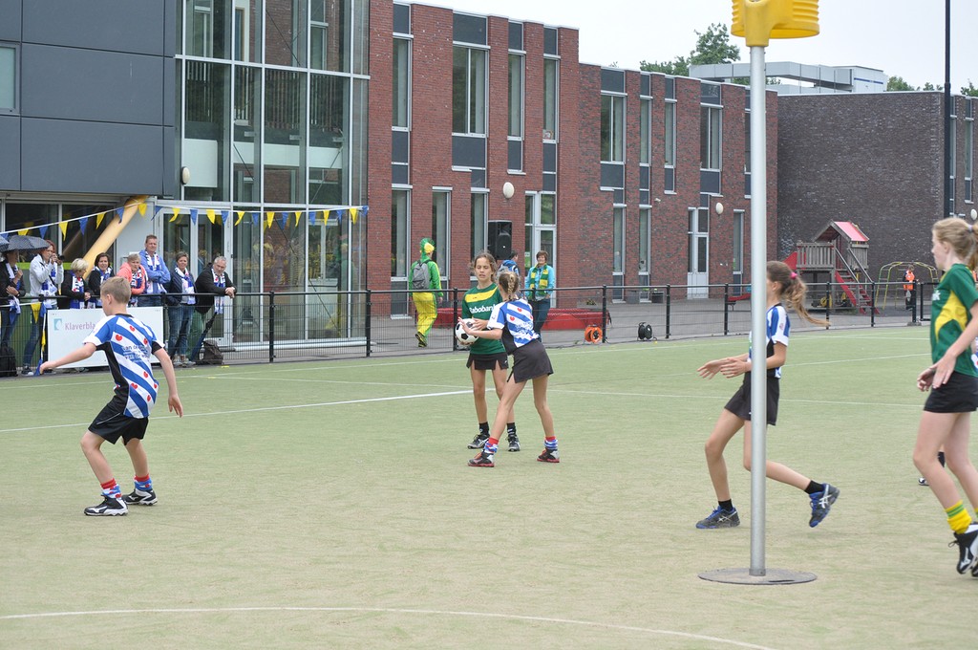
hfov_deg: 24.6
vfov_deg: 16.5
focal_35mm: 82
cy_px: 325
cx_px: 489
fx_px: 2238
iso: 400
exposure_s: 1/250
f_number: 8
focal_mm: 55
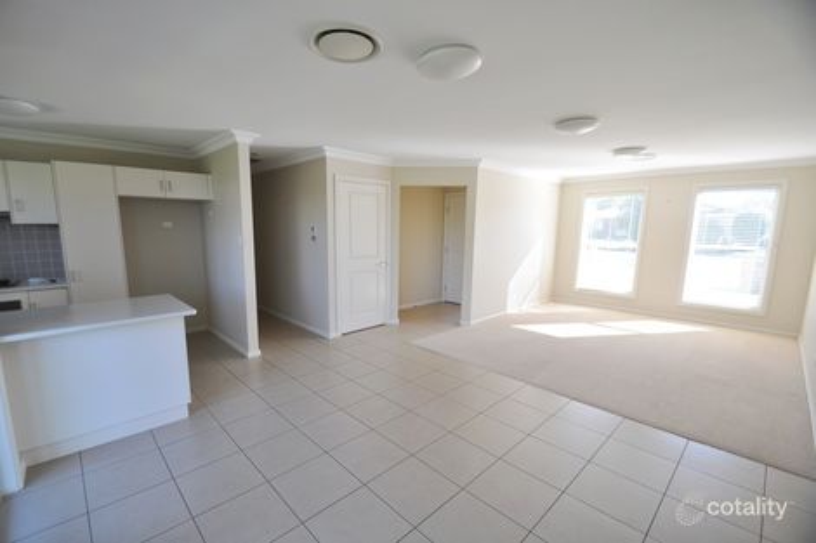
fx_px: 340
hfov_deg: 100.4
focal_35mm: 15
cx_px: 408
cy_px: 272
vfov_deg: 77.3
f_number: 4.5
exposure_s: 1/80
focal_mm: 10
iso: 200
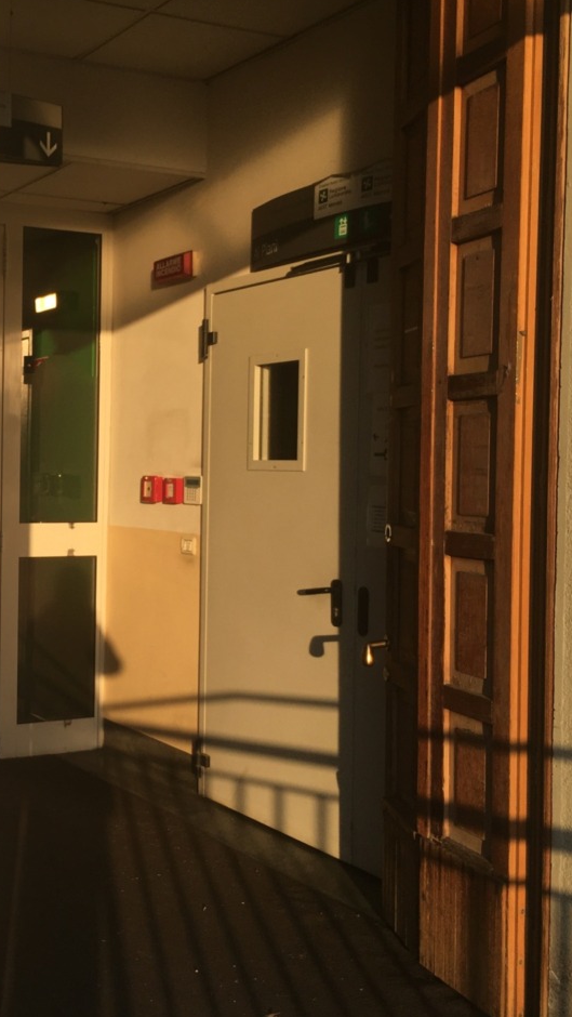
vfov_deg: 47.4
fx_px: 1159
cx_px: 38
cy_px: 504
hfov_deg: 26.6
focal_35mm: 43
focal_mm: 4.15
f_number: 2.2
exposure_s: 1/1241
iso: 25
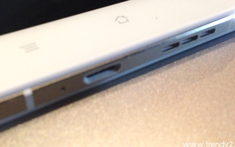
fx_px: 282
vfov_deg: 28.9
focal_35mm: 44
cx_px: 111
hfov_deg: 45.3
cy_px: 45
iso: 400
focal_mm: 4.12
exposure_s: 1/15
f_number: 2.4
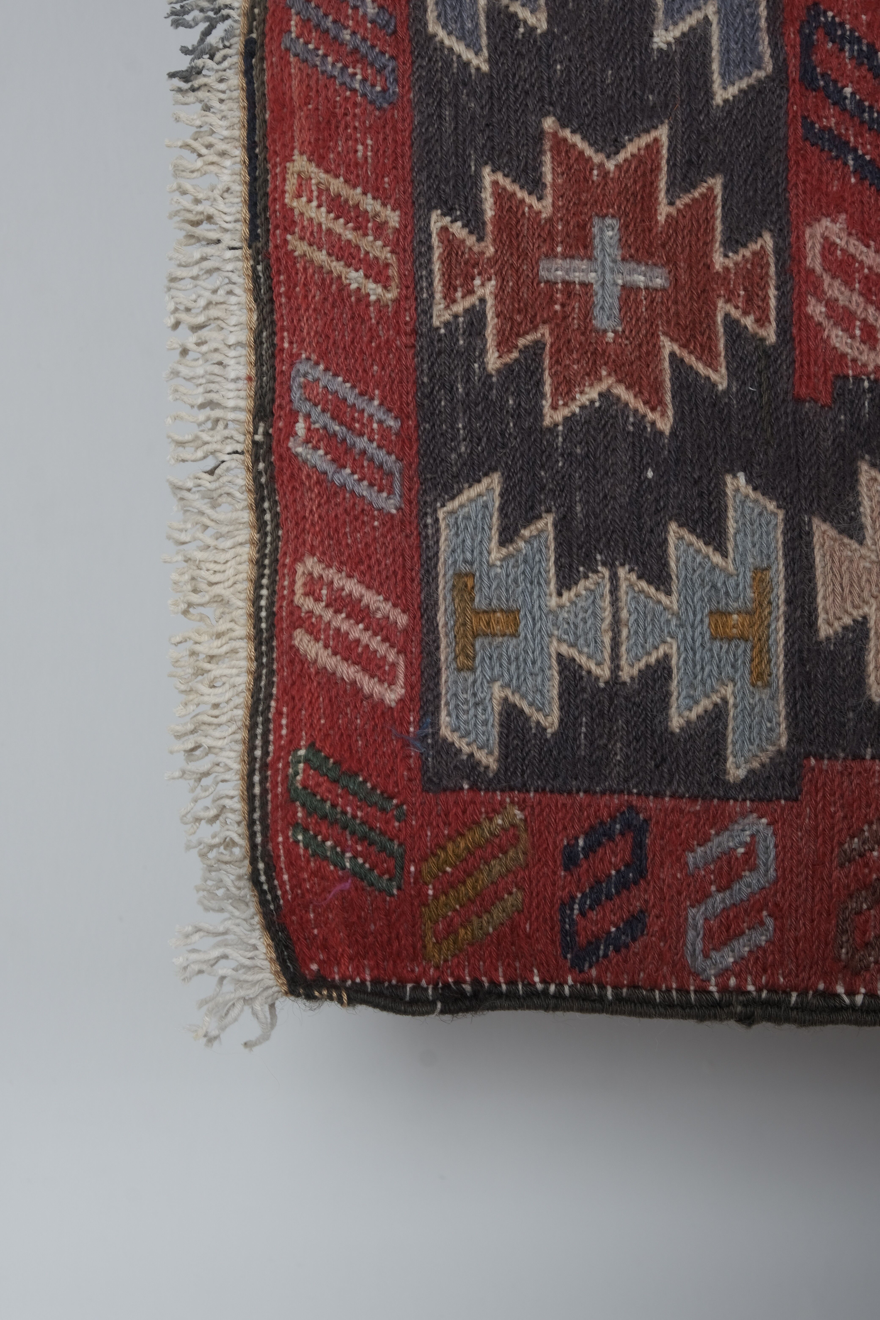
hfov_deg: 16.5
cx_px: 440
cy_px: 660
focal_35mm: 83
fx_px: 3043
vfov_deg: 24.5
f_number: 13
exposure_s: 1/160
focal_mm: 55
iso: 160
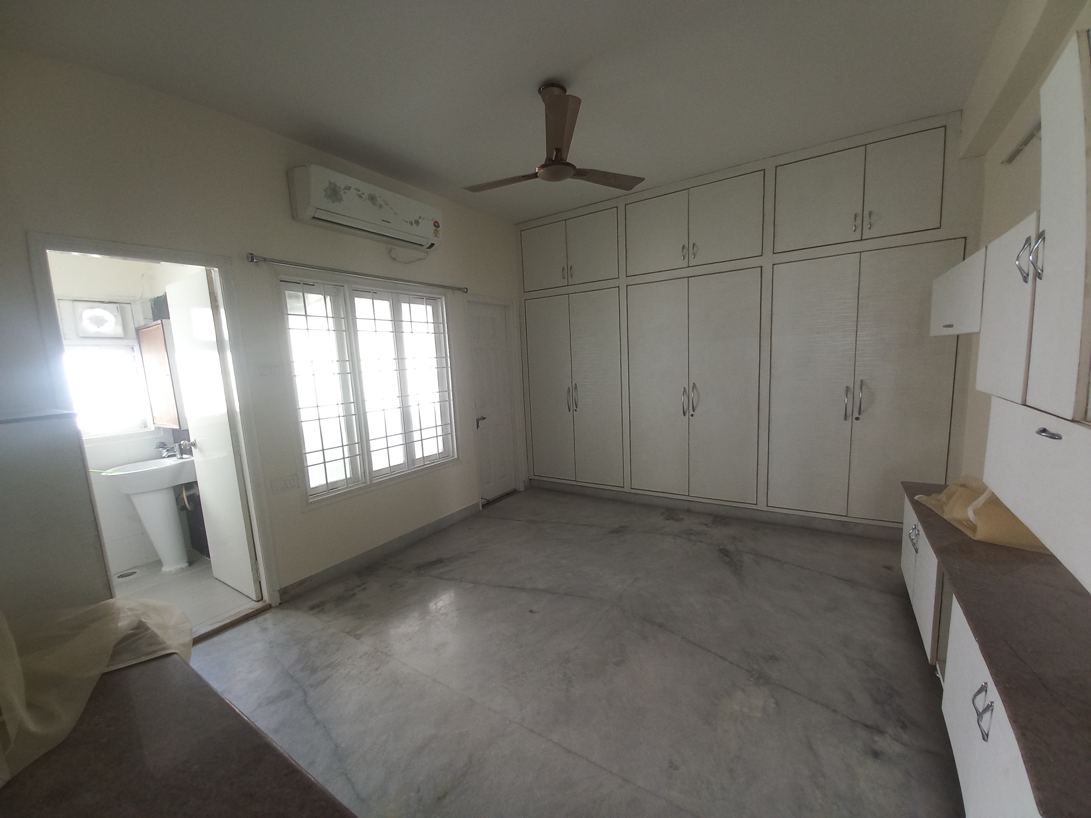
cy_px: 409
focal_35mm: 13
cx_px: 546
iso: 125
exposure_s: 1/33.3
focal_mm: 1.42
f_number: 2.2
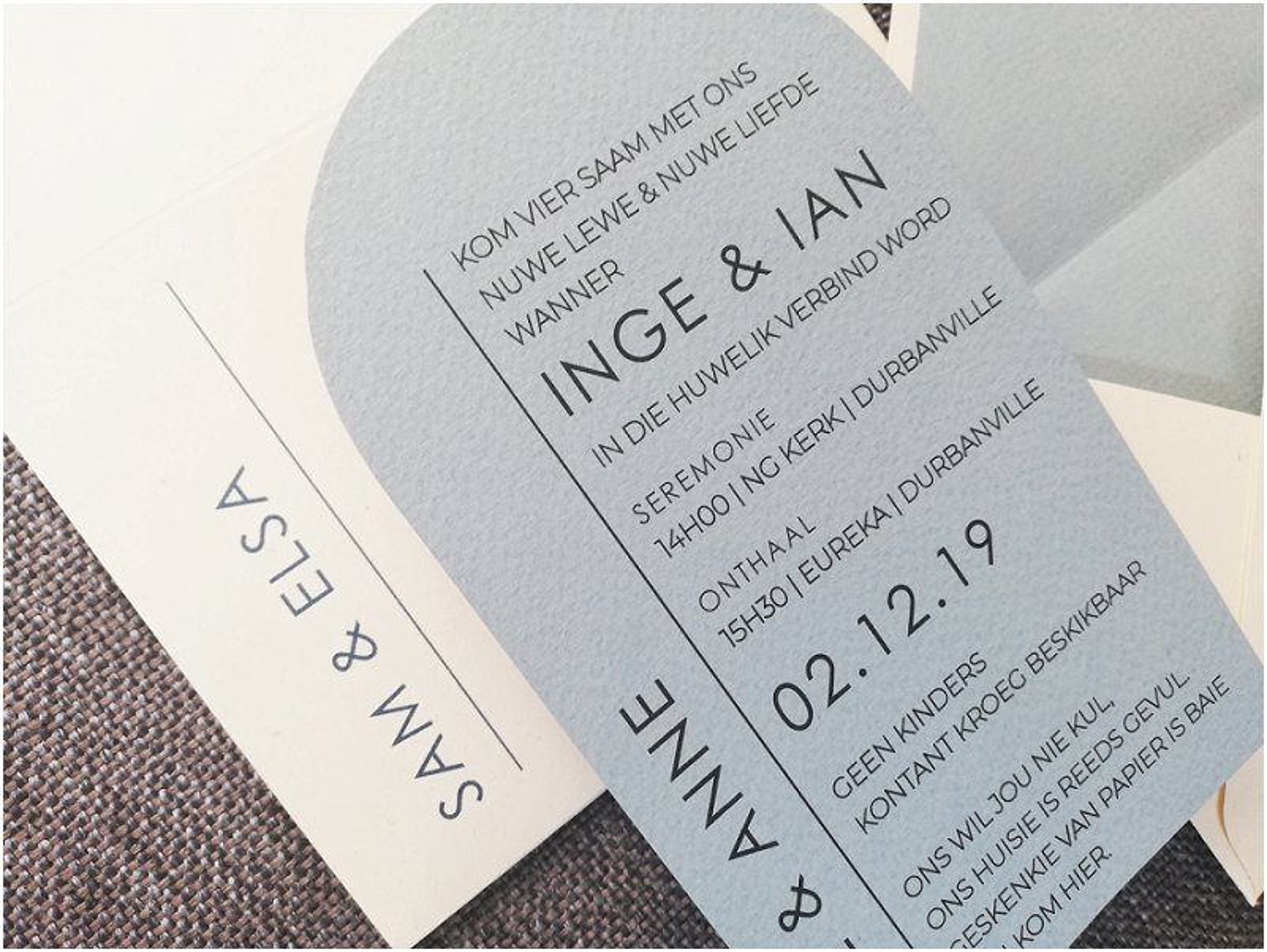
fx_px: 952
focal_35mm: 26
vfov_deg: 53.1
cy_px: 476
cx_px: 634
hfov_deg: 67.3
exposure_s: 1/50
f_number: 2.2
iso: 100
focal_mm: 3.81
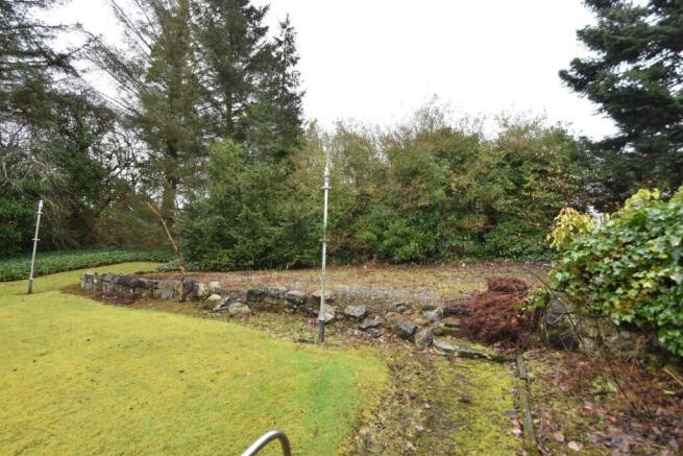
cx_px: 342
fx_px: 313
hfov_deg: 95.0
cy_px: 228
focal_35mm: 16
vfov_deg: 72.1
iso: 100
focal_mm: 11
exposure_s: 1/40
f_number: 5
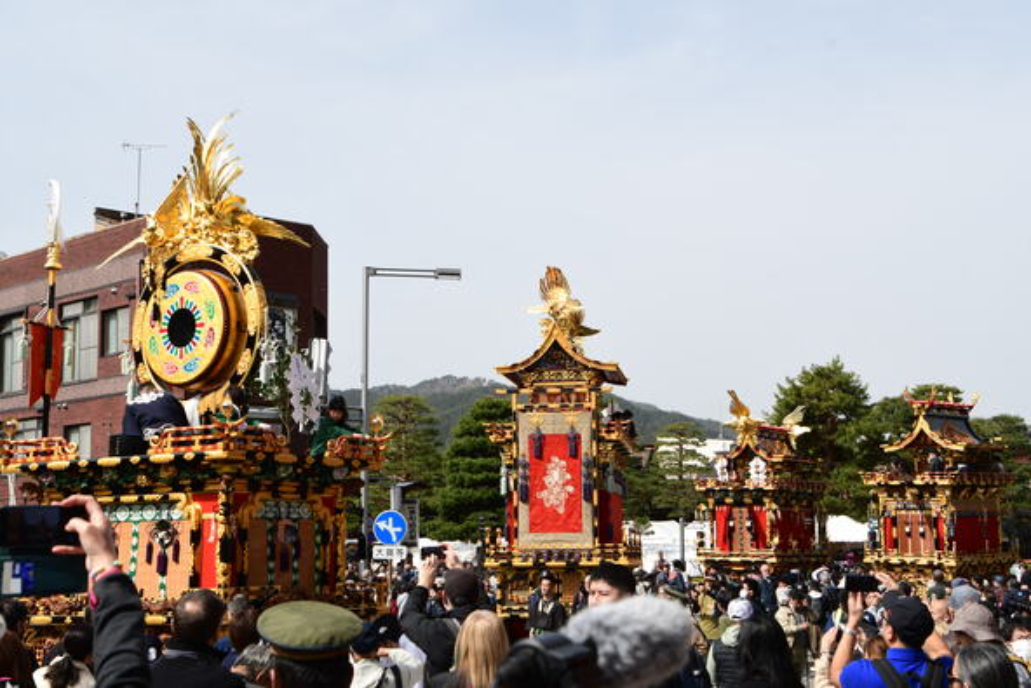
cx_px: 516
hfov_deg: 38.2
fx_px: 1489
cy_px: 344
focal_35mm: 52
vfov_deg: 26.0
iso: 100
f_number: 9
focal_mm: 35
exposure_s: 1/160
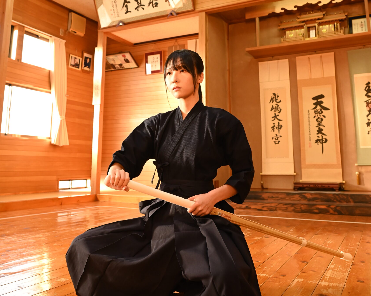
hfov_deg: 52.9
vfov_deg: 42.6
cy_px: 93
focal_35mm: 34
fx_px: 373
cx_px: 185
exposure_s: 1/250
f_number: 4.5
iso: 1600
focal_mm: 24
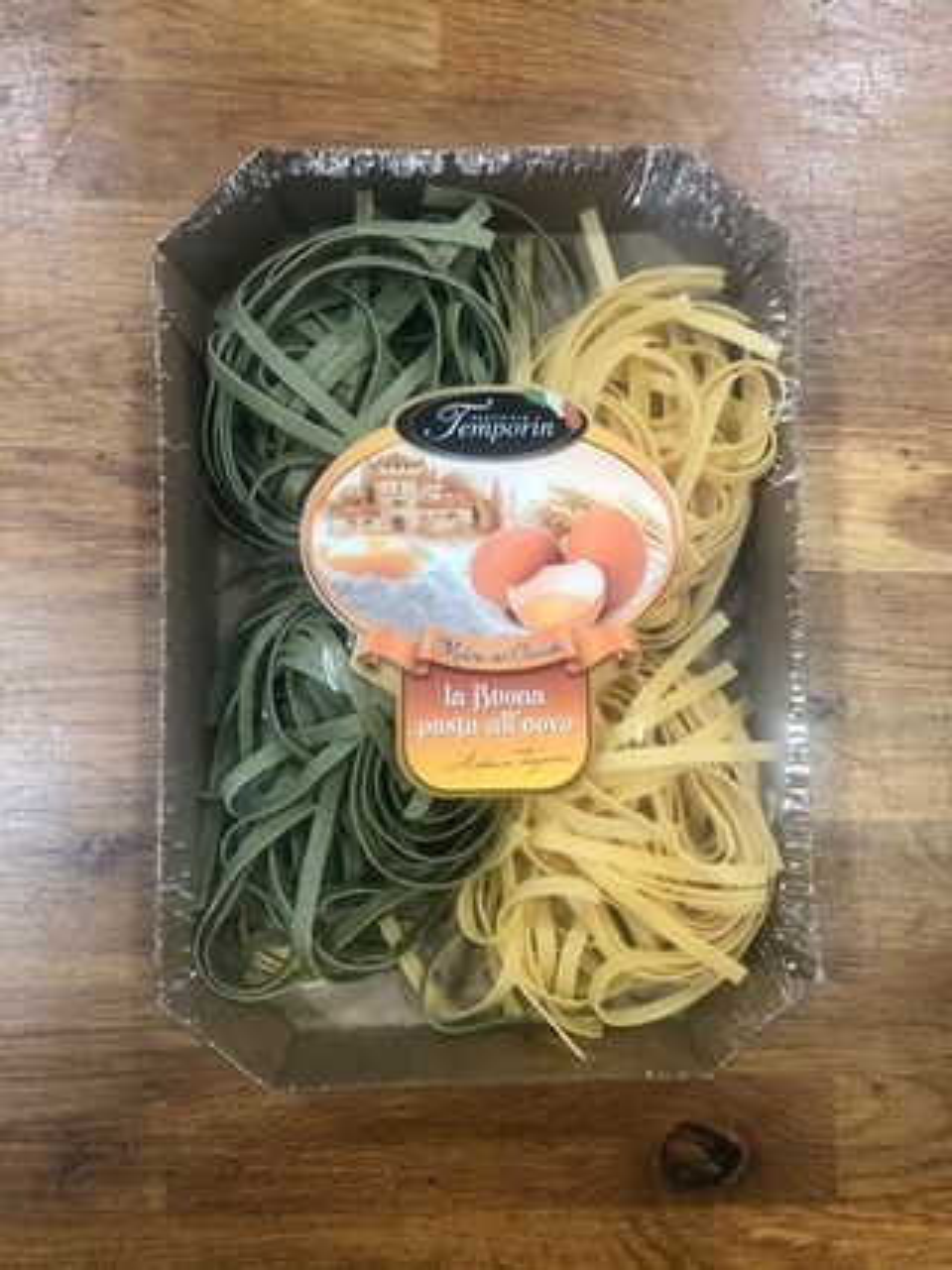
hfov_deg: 49.7
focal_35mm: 28
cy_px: 635
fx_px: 1027
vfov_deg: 63.5
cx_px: 476
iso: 50
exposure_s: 1/17
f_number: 1.8
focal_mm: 3.99
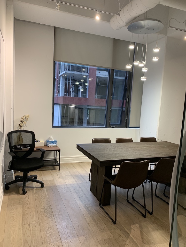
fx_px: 186
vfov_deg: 67.3
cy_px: 124
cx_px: 93
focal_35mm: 26
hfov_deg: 53.1
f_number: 1.8
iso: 160
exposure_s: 1/60
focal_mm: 4.25
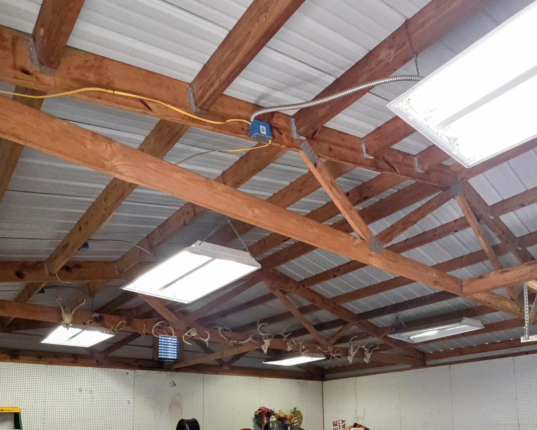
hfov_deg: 65.8
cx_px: 369
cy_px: 374
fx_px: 397
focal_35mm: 25
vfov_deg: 51.2
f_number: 2.2
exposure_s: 1/60
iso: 160
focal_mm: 2.2
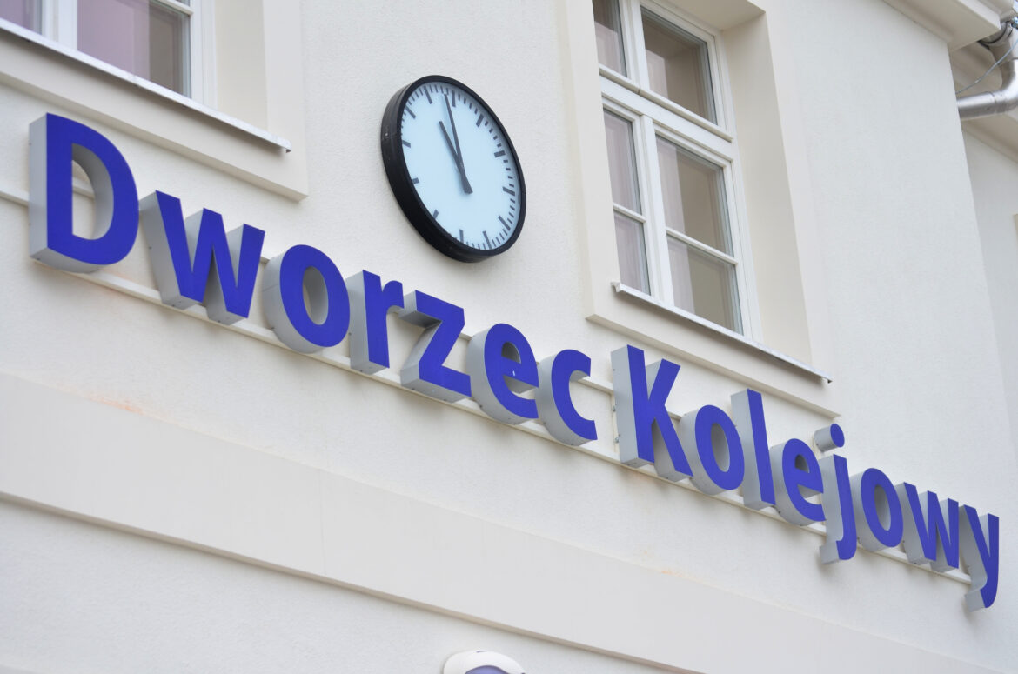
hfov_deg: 24.7
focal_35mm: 82
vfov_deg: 16.5
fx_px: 2328
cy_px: 337
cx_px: 509
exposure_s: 1/50
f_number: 7.1
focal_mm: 55
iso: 200
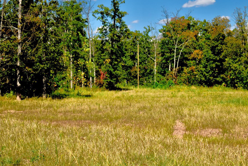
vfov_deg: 13.6
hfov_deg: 20.2
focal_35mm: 101
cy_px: 81
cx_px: 151
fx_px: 696
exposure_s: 1/800
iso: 400
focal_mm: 46
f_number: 5.3
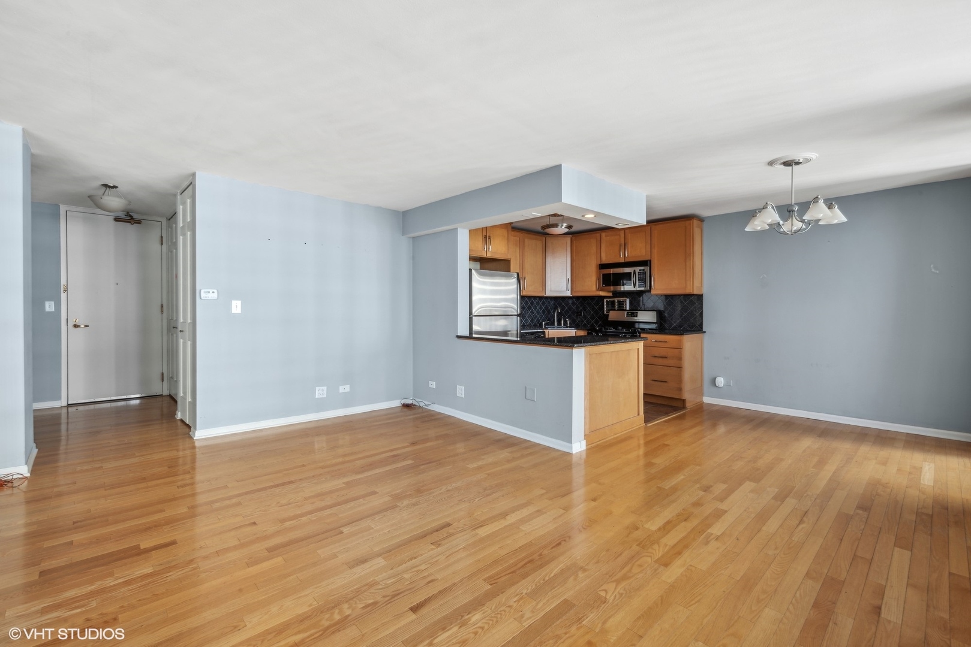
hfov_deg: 100.4
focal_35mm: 15
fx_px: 405
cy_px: 324
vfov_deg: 77.3
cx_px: 486
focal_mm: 15
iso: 100
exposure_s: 1/2
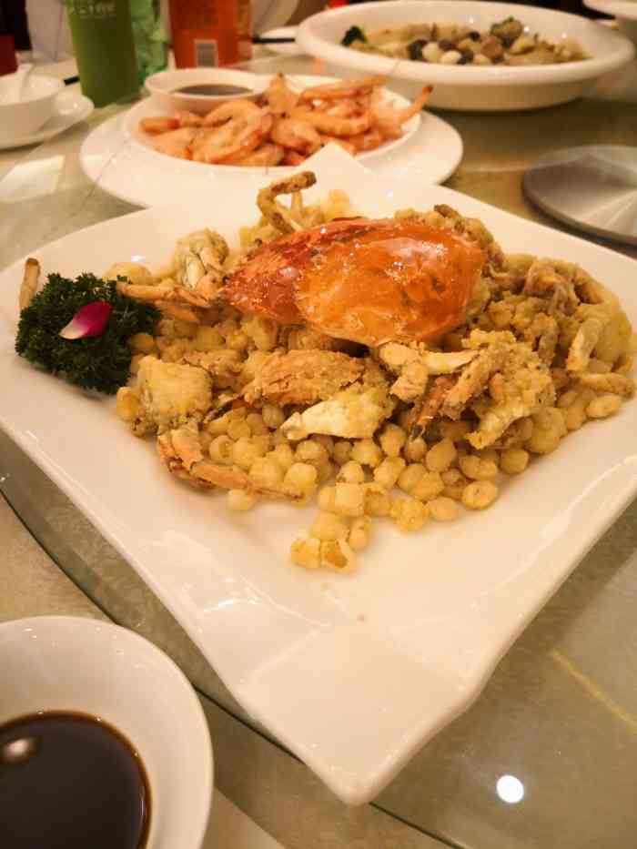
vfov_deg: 65.3
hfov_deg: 51.4
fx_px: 662
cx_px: 318
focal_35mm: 27
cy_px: 424
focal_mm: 3.95
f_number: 1.6
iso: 250
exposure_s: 1/33.3
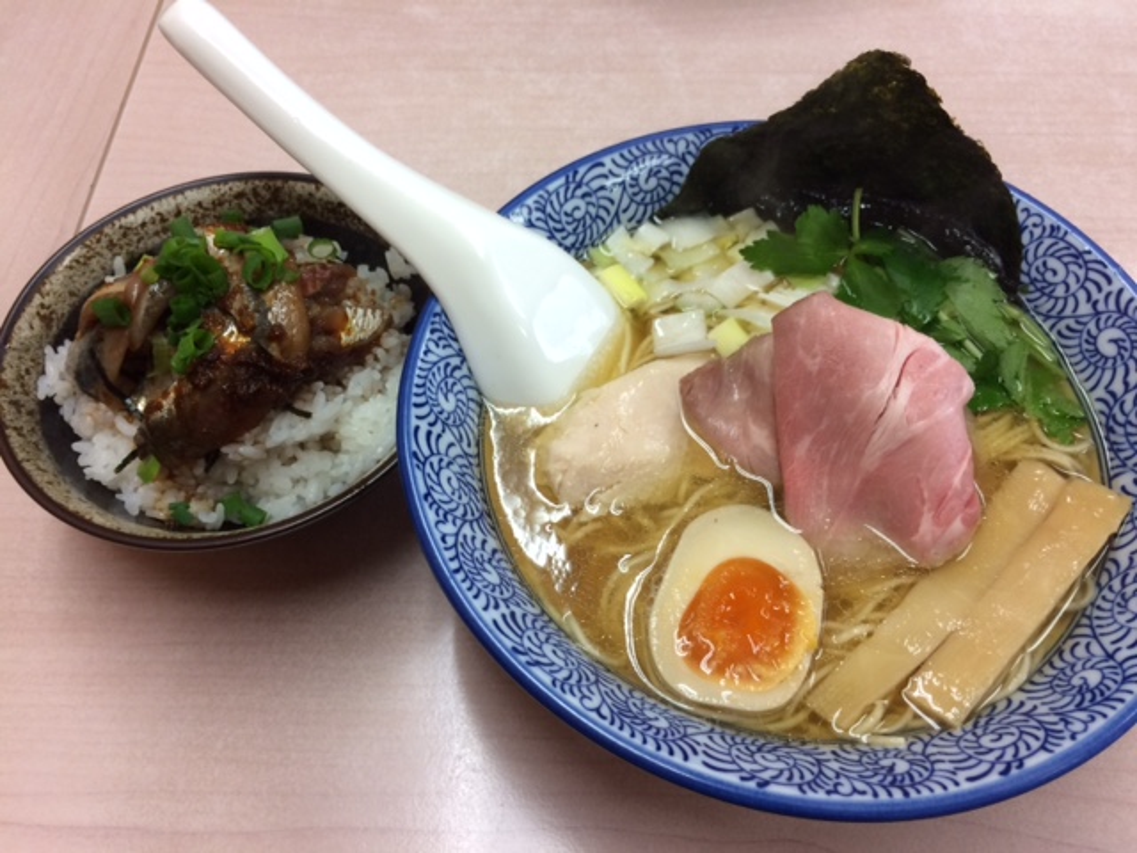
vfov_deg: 48.2
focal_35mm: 29
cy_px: 426
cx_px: 568
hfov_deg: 61.7
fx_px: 953
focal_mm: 4.15
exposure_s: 1/30
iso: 40
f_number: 2.2
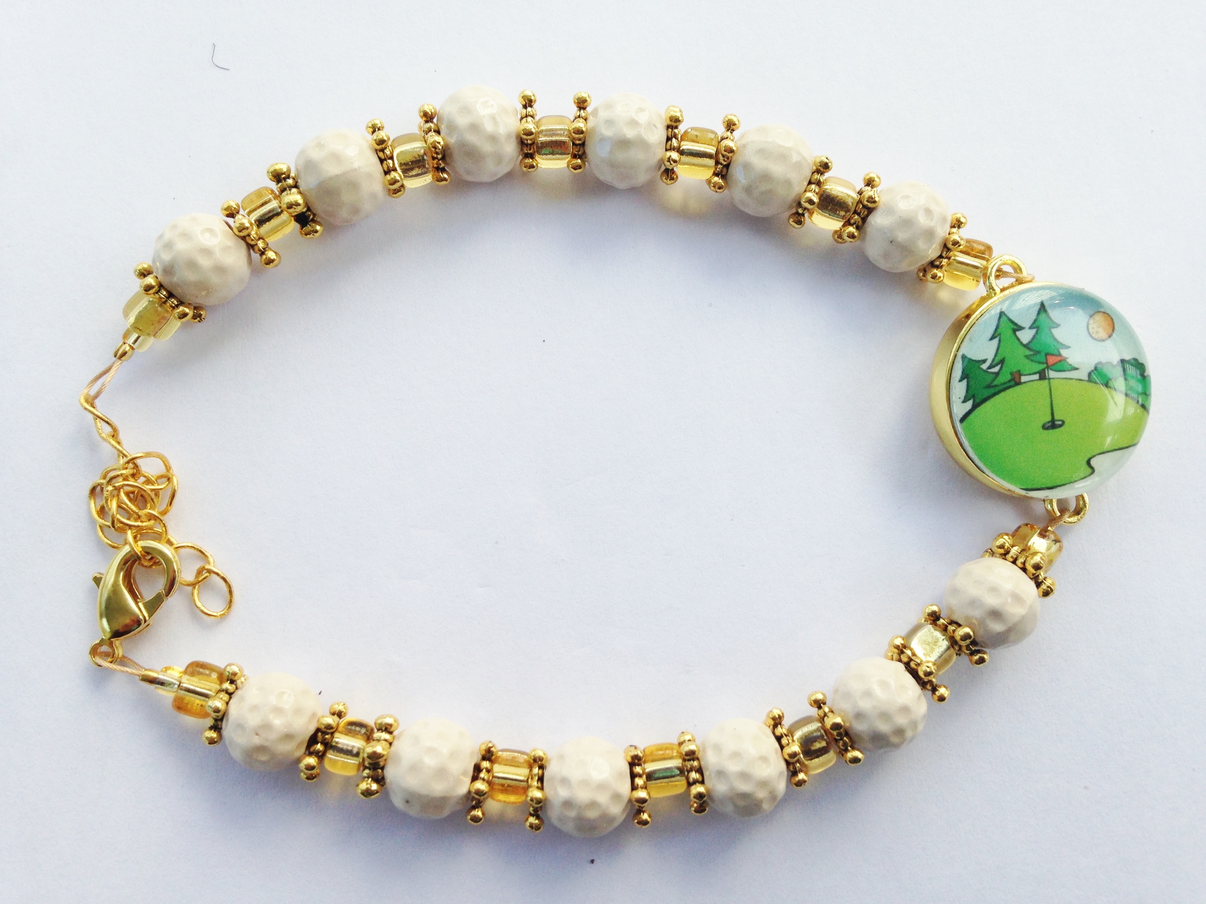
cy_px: 452
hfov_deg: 55.4
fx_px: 1150
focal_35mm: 33
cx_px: 603
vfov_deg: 42.9
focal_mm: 4.12
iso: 50
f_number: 2.4
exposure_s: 1/201
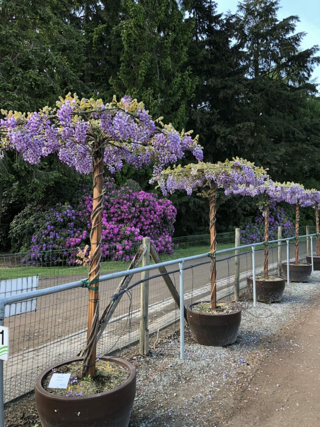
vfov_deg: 63.4
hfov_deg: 49.7
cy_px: 214
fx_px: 345
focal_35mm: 28
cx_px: 160
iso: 32
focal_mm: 3.99
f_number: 1.8
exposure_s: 1/120
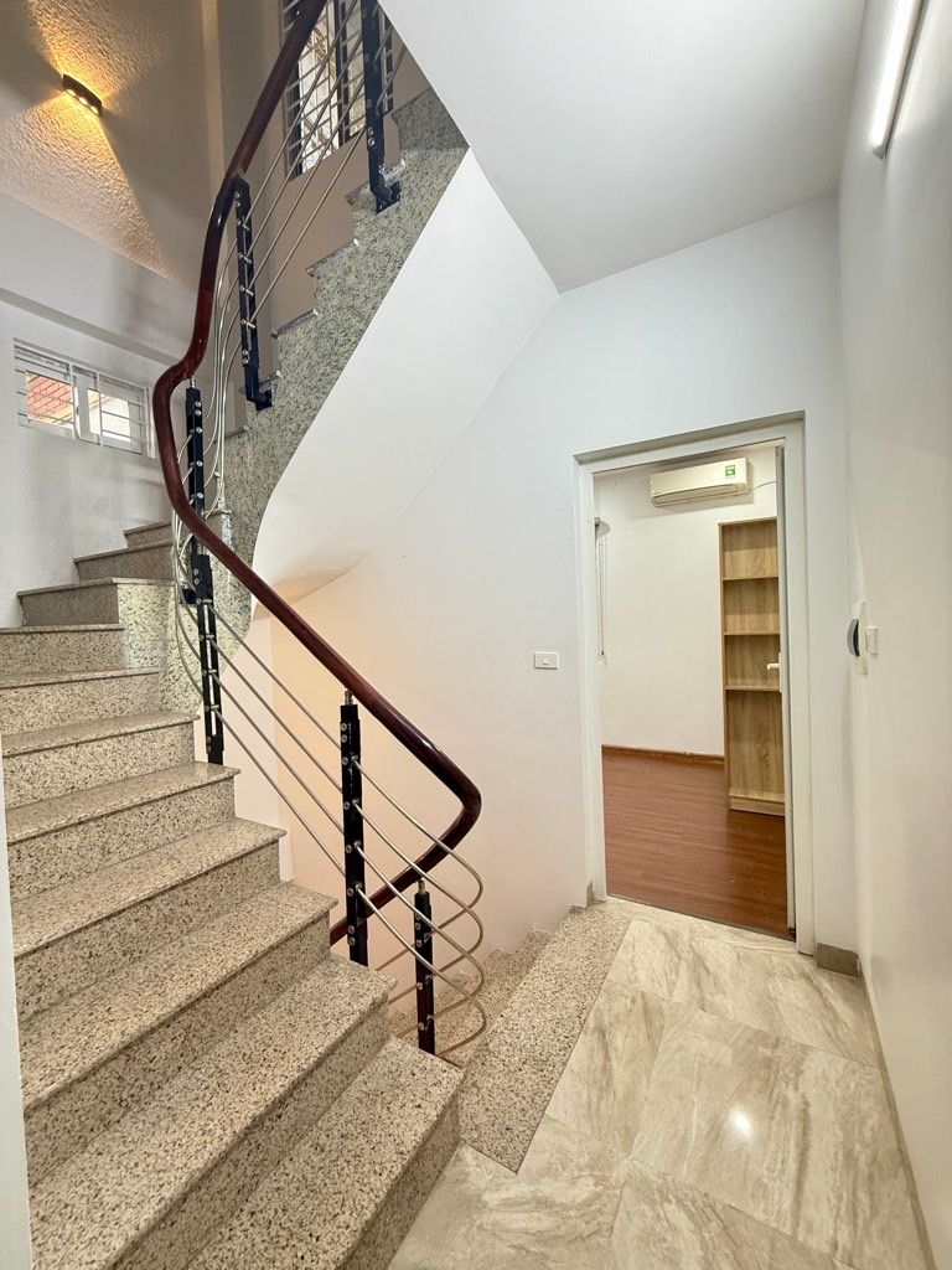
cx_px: 476
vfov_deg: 102.1
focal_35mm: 14
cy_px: 635
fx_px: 513
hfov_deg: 85.7
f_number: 2.2
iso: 320
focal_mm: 2.22
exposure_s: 1/50
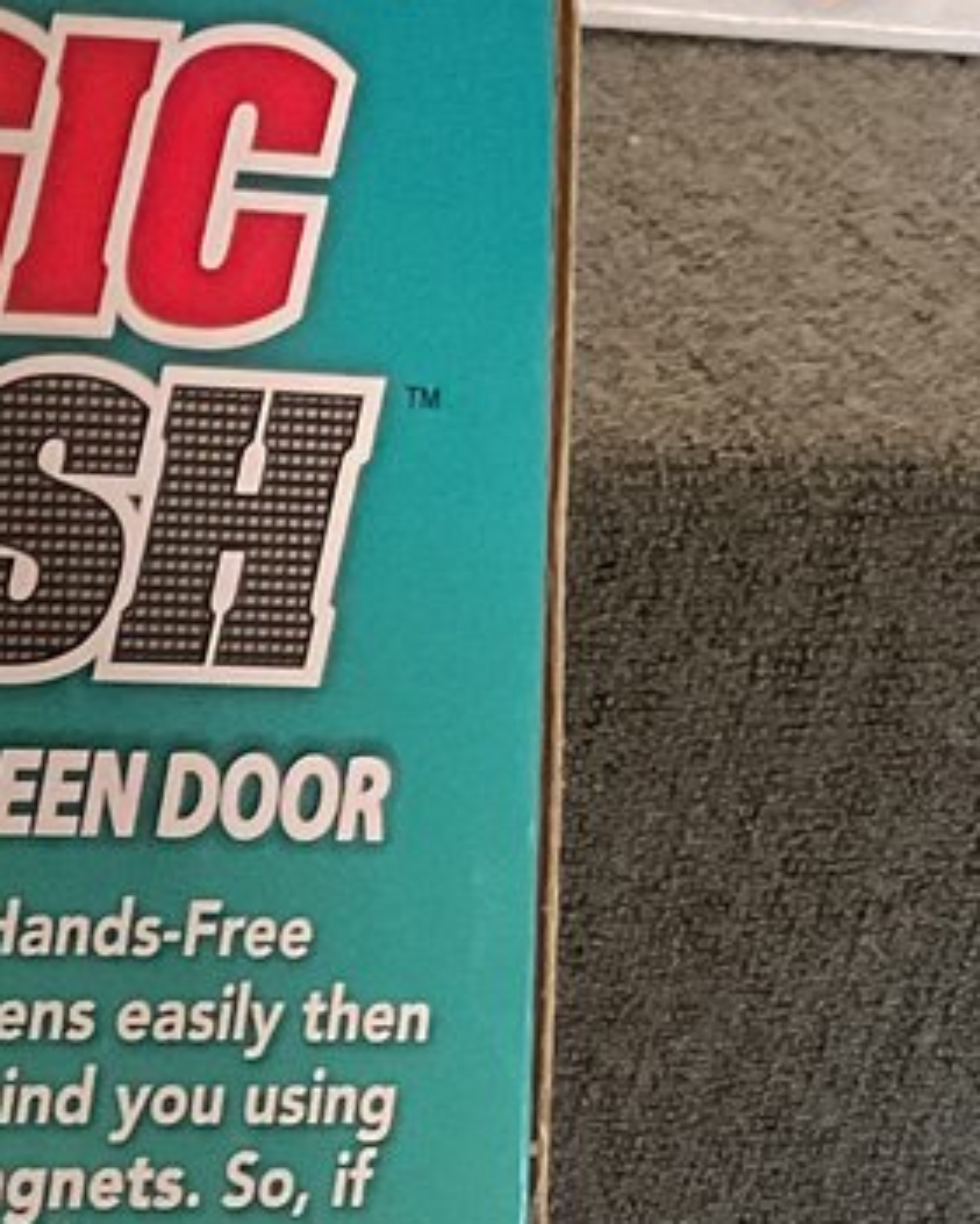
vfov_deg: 15.2
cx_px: -1118
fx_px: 4421
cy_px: 1438
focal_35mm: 122
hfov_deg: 11.2
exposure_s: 1/50
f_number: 1.8
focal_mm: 3
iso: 160
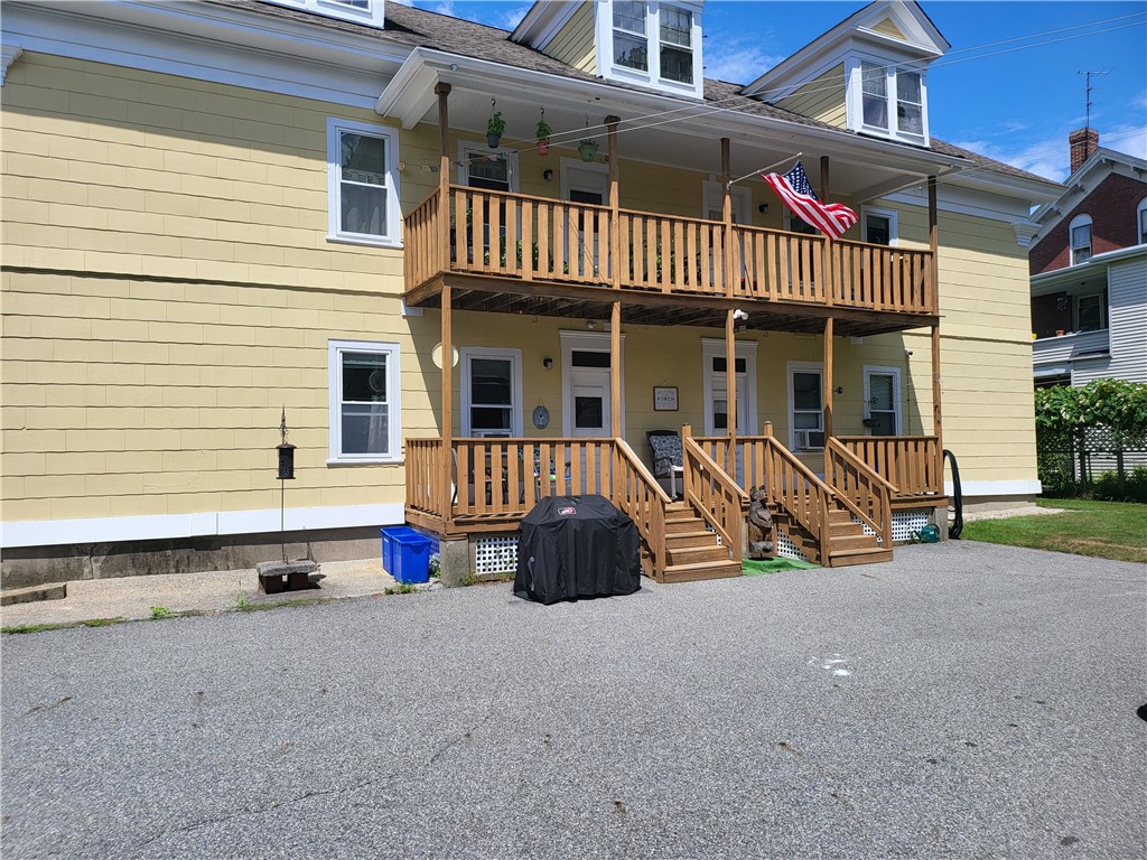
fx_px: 795
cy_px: 430
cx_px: 574
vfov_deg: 56.8
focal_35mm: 24
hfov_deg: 71.6
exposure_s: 1/2657
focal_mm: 5
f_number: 1.8
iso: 40
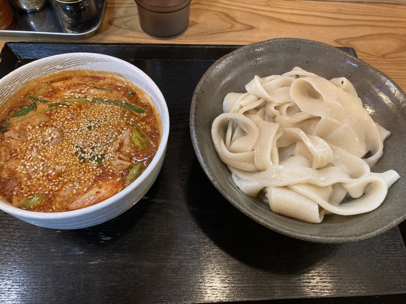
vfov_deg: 49.7
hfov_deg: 63.4
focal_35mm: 28
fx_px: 328
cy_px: 152
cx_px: 203
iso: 400
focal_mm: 3.99
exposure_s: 1/25
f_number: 1.8
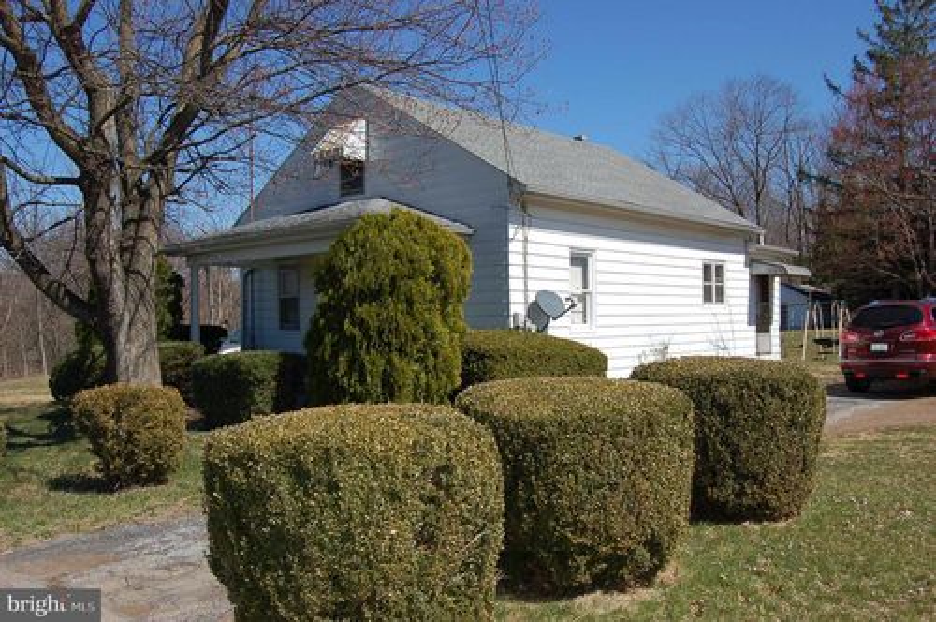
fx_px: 857
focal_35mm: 33
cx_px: 468
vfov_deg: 39.9
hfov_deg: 57.3
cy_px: 311
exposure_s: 1/500
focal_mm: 22
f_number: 7.1
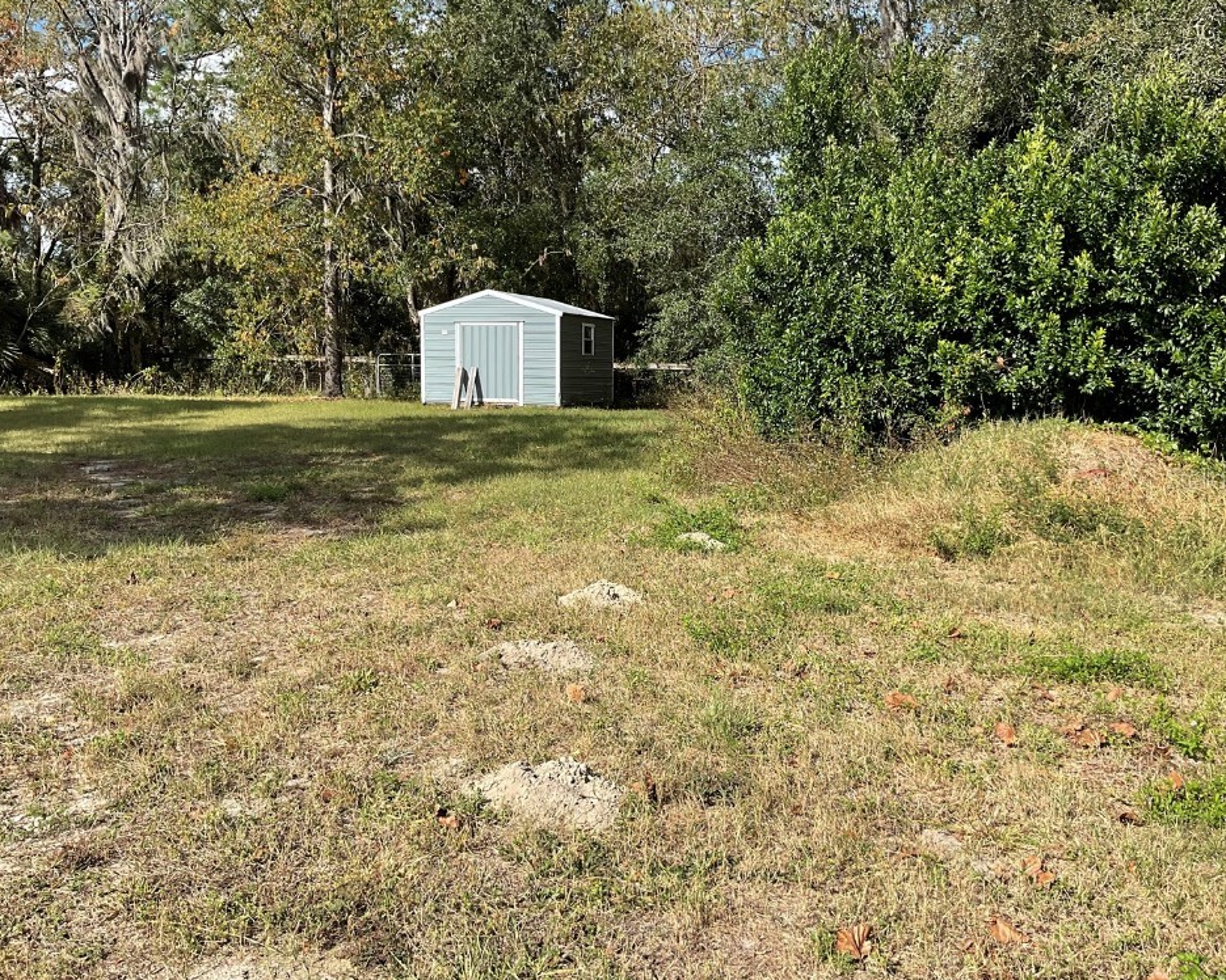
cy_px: 478
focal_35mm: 31
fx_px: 1125
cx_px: 618
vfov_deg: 47.1
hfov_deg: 57.2
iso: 16
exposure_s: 1/1342
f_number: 1.8
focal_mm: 3
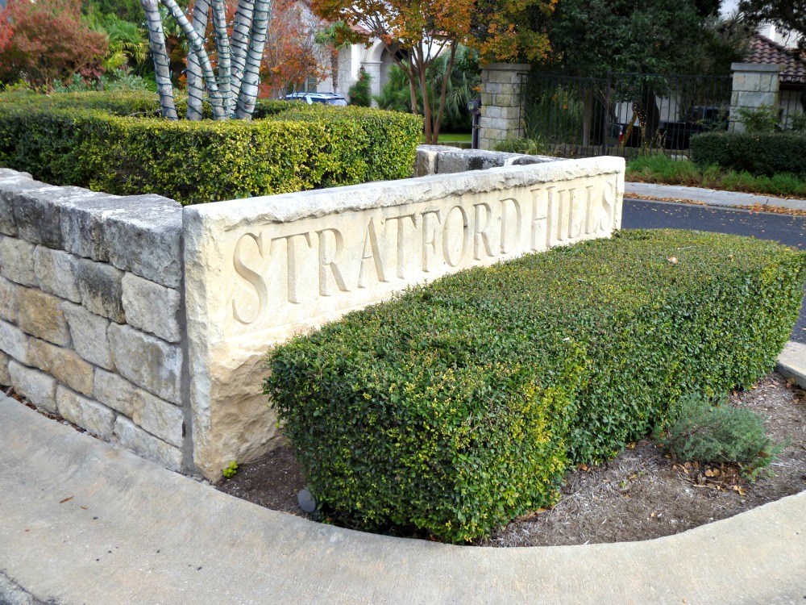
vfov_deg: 39.7
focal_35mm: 36
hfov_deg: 51.4
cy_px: 302
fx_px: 838
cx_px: 403
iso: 80
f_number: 3.6
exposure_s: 1/160
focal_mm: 6.5
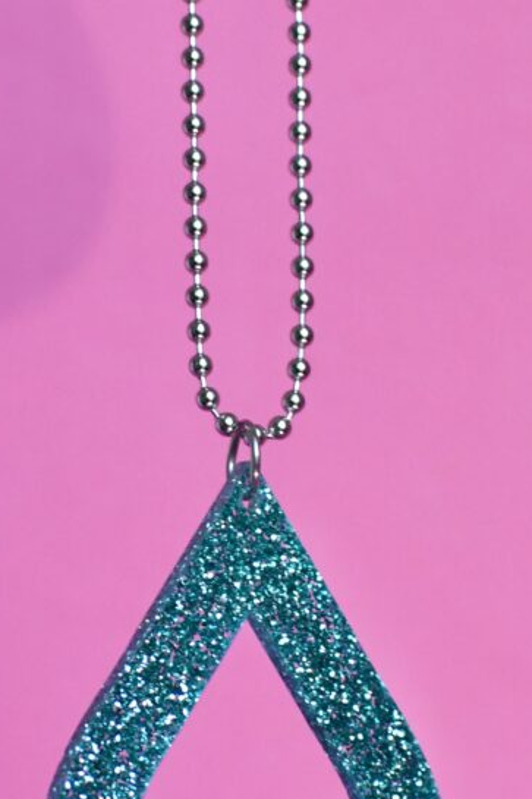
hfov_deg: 14.7
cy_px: 668
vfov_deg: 21.6
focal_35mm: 93
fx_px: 2063
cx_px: 251
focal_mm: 35
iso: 2000
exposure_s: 1/400
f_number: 5
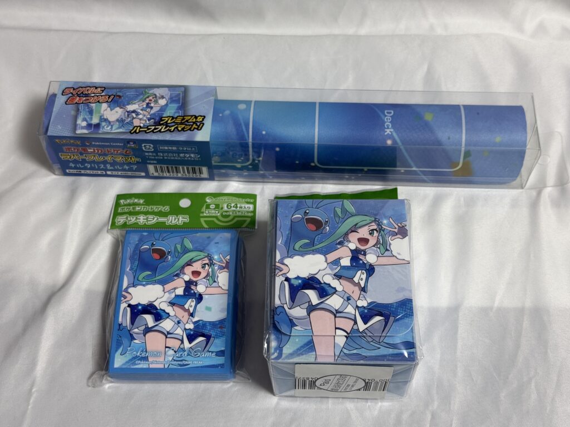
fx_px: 790
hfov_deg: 39.7
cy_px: 214
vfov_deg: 30.3
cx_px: 285
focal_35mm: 48
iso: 80
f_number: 1.78
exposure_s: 1/117
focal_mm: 6.76
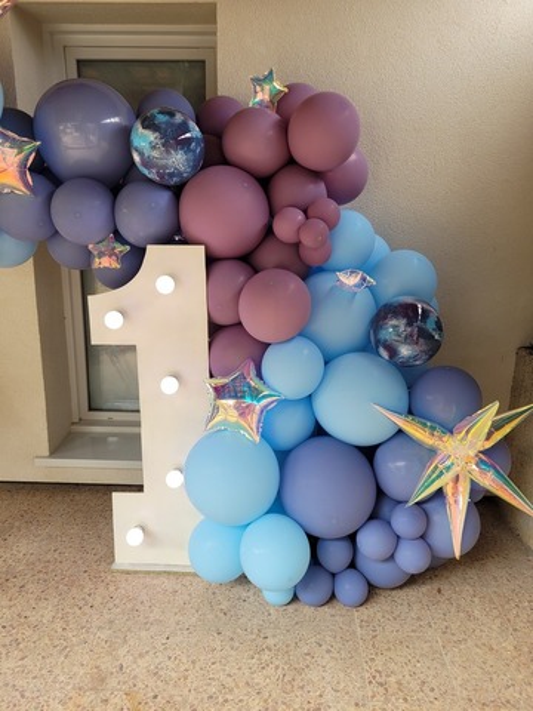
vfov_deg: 67.3
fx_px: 534
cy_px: 356
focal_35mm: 26
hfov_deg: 53.1
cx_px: 266
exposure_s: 1/125
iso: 40
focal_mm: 5.4
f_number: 1.8
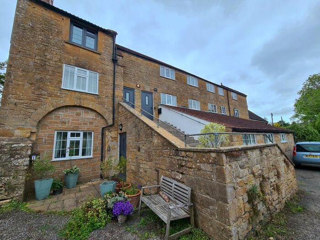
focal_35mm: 13
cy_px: 120
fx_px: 120
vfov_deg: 89.9
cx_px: 160
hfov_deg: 106.2
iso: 50
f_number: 2.2
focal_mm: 2.2
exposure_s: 1/624
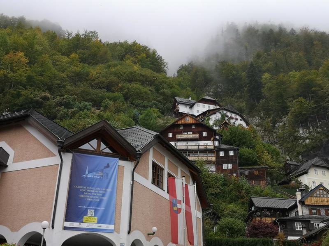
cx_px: 164
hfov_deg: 49.0
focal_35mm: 38
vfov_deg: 37.7
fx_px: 361
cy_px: 123
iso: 50
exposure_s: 1/172
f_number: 1.8
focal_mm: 3.95
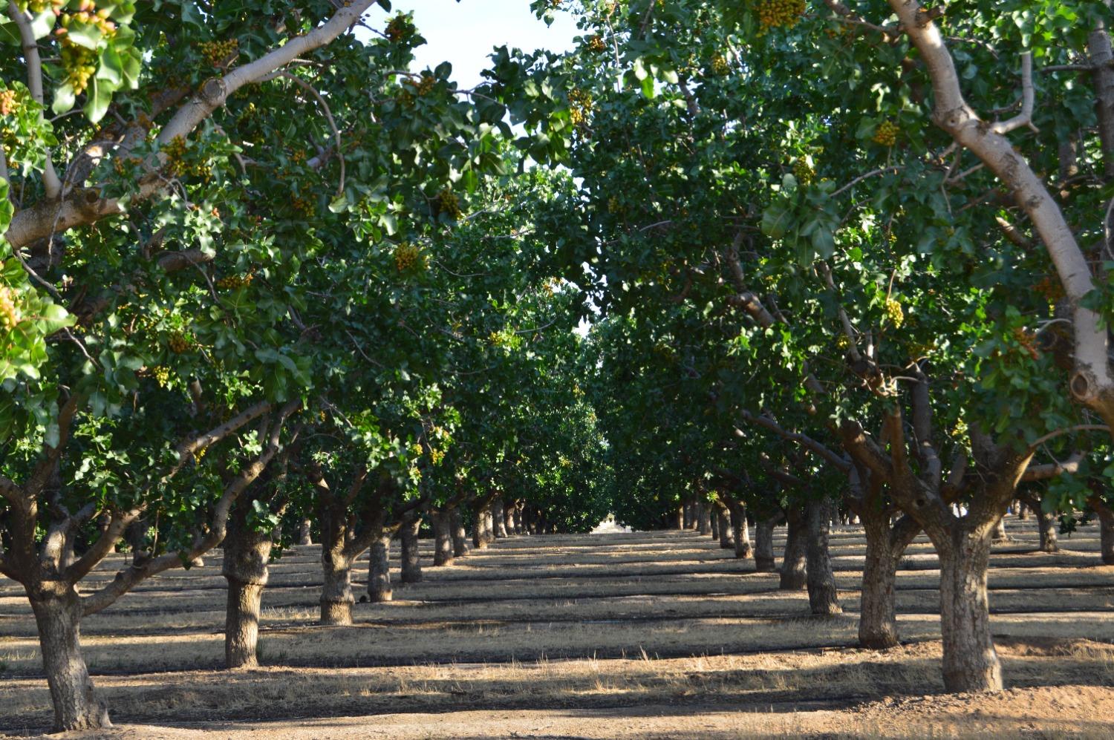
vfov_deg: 16.5
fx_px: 2550
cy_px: 370
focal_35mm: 82
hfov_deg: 24.6
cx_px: 557
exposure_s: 1/200
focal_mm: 55
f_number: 10
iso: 400
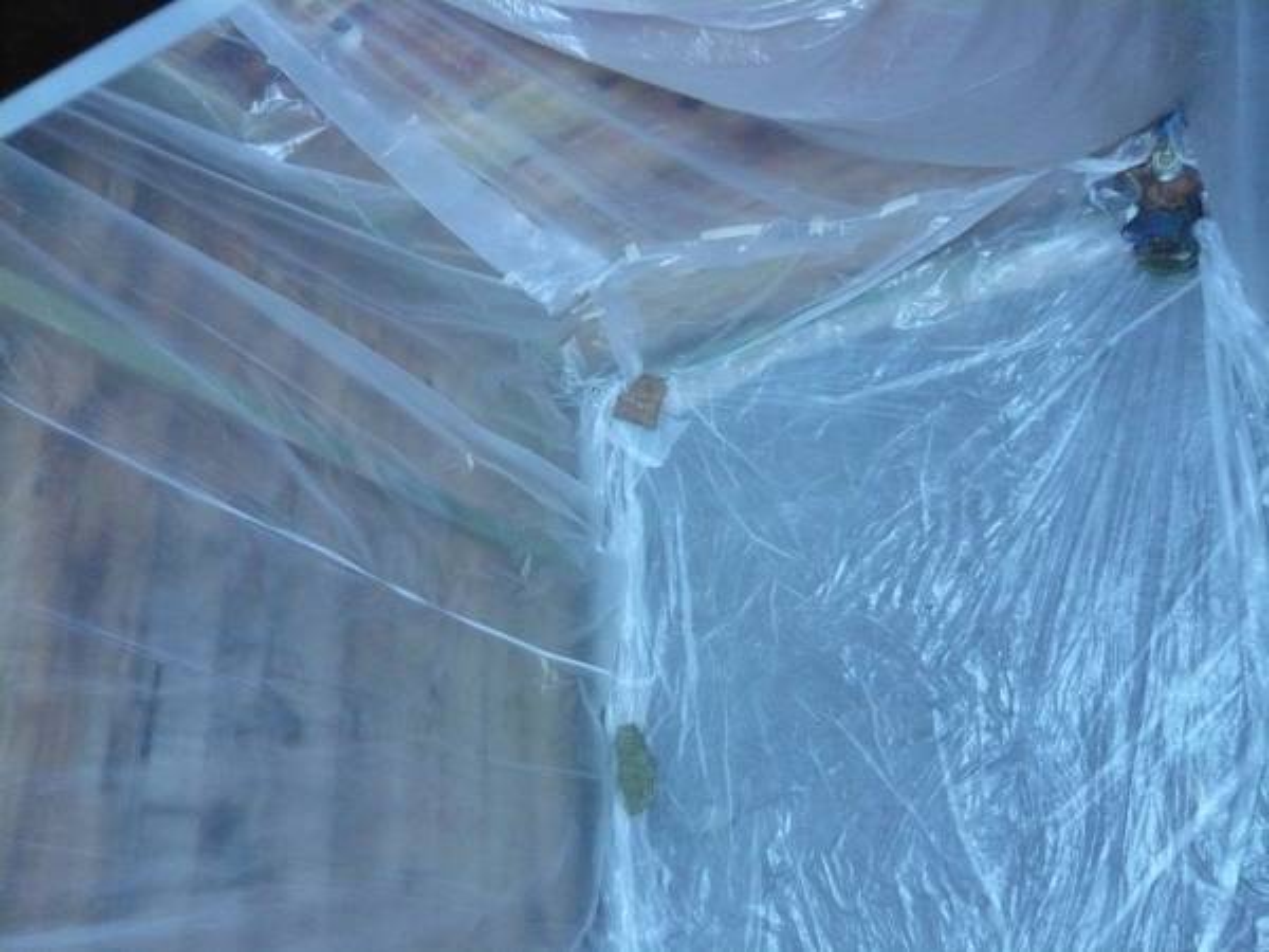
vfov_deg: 49.7
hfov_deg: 63.4
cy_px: 476
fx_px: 1026
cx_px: 634
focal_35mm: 28
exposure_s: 1/100
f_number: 2.8
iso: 800
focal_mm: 4.6
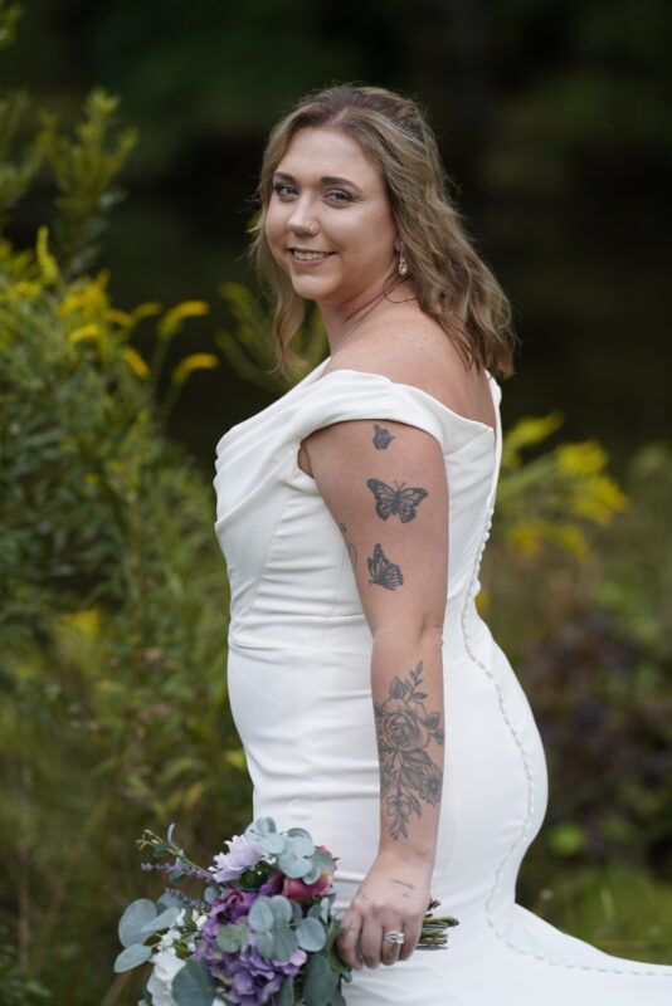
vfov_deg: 15.2
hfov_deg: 10.2
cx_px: 336
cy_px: 503
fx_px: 3776
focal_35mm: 135
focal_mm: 135
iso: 100
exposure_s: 1/800
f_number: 2.5
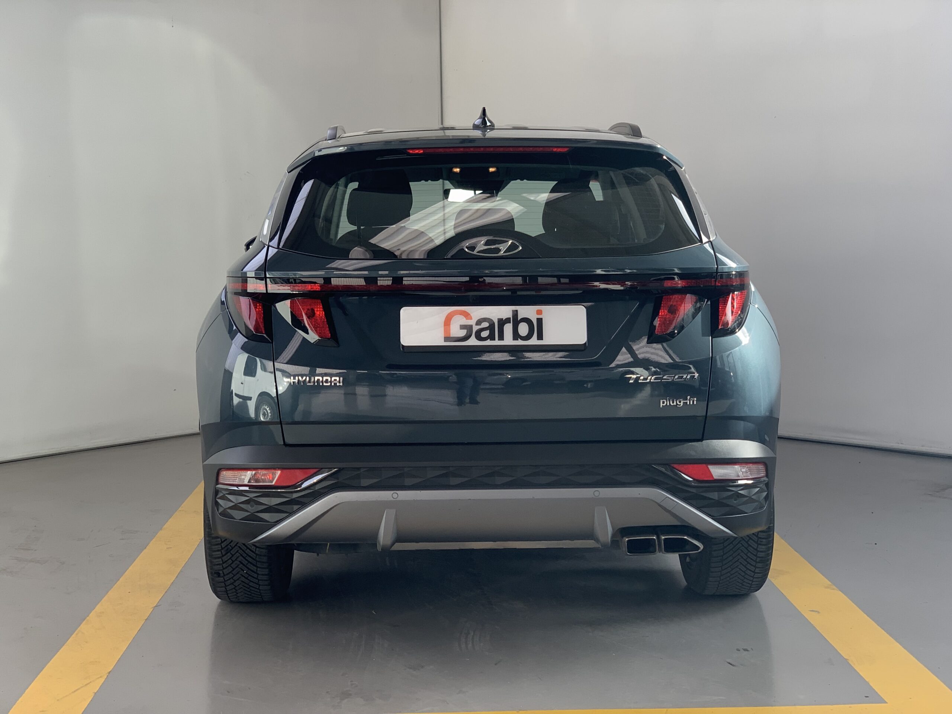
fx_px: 1430
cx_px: 476
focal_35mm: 52
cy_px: 357
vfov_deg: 28.0
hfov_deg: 36.8
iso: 64
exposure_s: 1/122
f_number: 2.4
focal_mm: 6
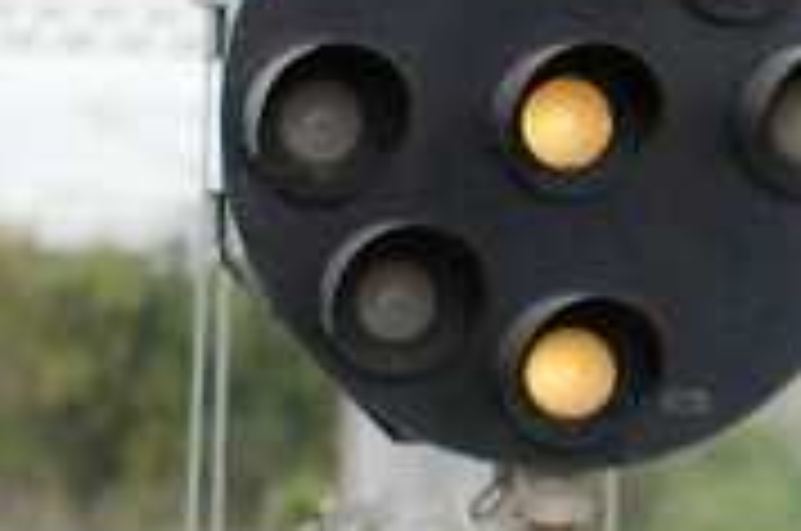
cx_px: 1292
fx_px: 7507
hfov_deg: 6.0
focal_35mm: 338
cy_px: 702
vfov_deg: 4.0
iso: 100
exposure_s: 1/500
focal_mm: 50
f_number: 1.8
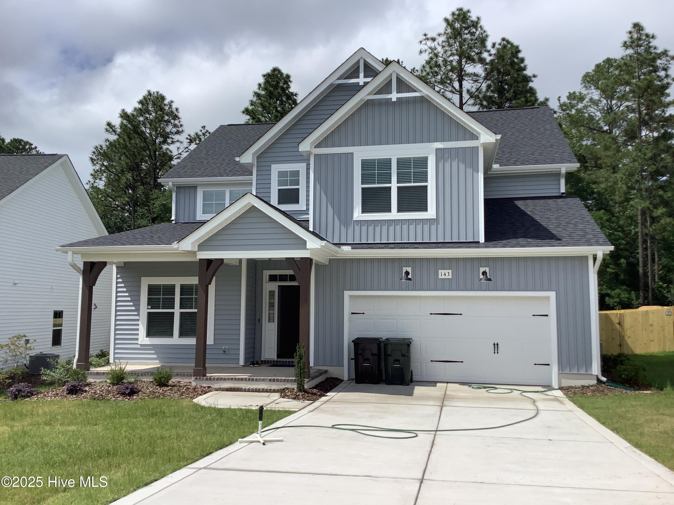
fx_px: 604
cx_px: 337
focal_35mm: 31
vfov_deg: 45.4
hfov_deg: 58.4
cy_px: 252
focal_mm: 3.3
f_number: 2.4
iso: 25
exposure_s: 1/2331
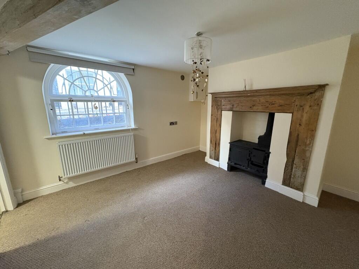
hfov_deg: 102.1
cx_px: 180
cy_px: 134
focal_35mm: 14
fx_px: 145
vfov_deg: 85.7
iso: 640
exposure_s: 1/50
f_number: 2.2
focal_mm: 2.22
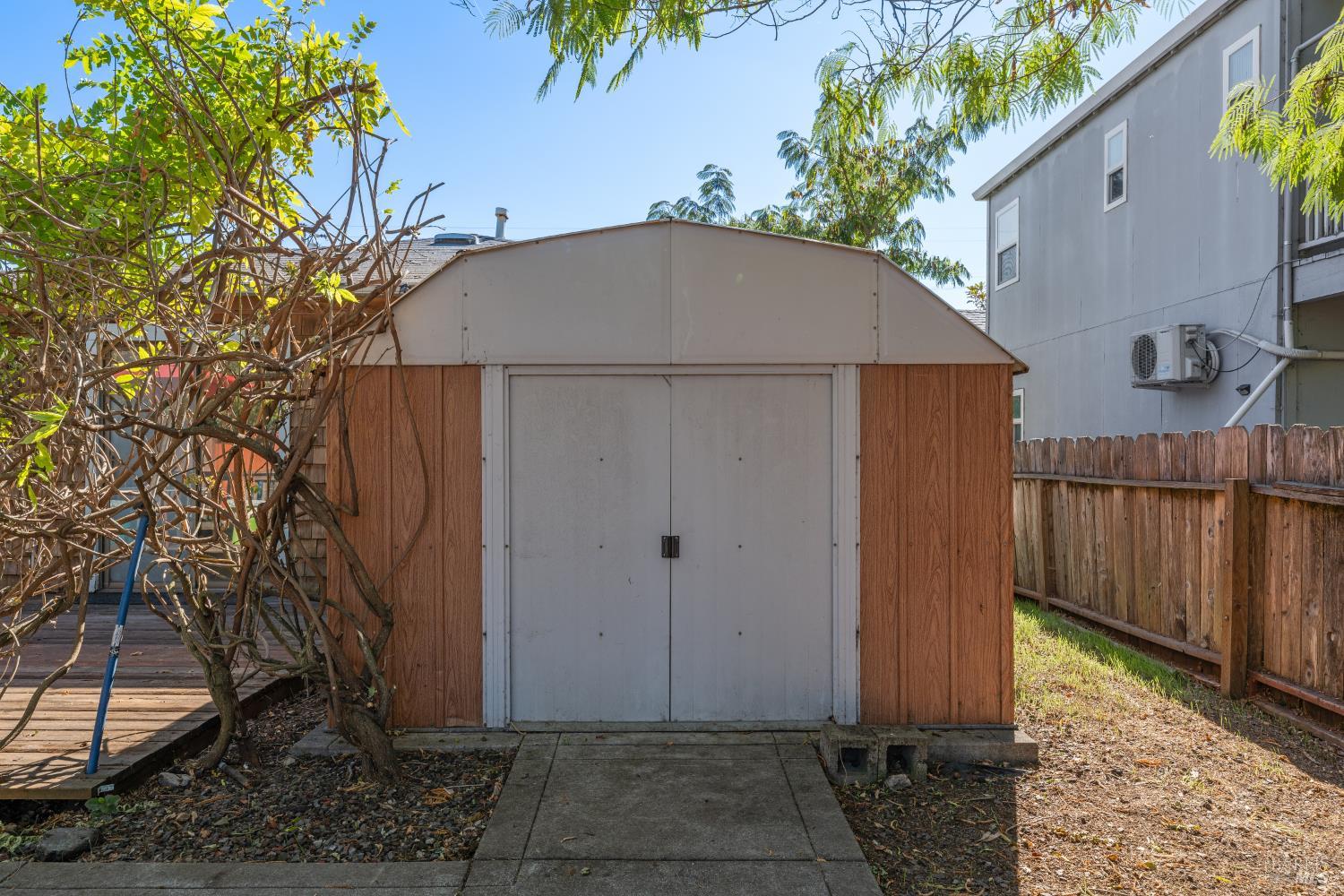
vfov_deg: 54.1
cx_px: 672
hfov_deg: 74.9
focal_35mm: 24
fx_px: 877
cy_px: 448
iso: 64
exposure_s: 1/100
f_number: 8
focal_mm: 23.5
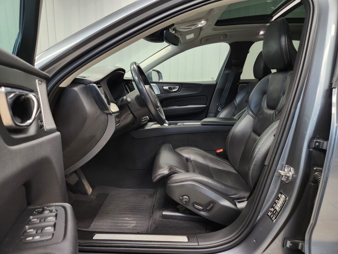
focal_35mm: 23
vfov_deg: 58.9
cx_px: 169
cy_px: 127
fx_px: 225
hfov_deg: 73.9
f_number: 1.8
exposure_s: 1/100
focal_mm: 5.4
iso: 250
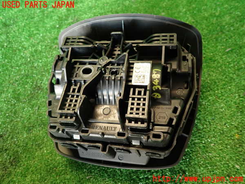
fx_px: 177
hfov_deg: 69.4
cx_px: 122
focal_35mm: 25
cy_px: 92
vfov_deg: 54.9
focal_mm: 4.5
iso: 250
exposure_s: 1/30
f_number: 2
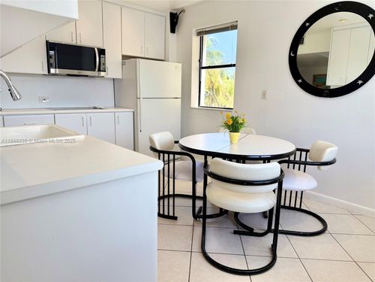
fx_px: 260
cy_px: 141
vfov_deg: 56.8
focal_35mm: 24
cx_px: 188
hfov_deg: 71.6
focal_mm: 6.76
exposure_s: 1/677
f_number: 1.78
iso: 100
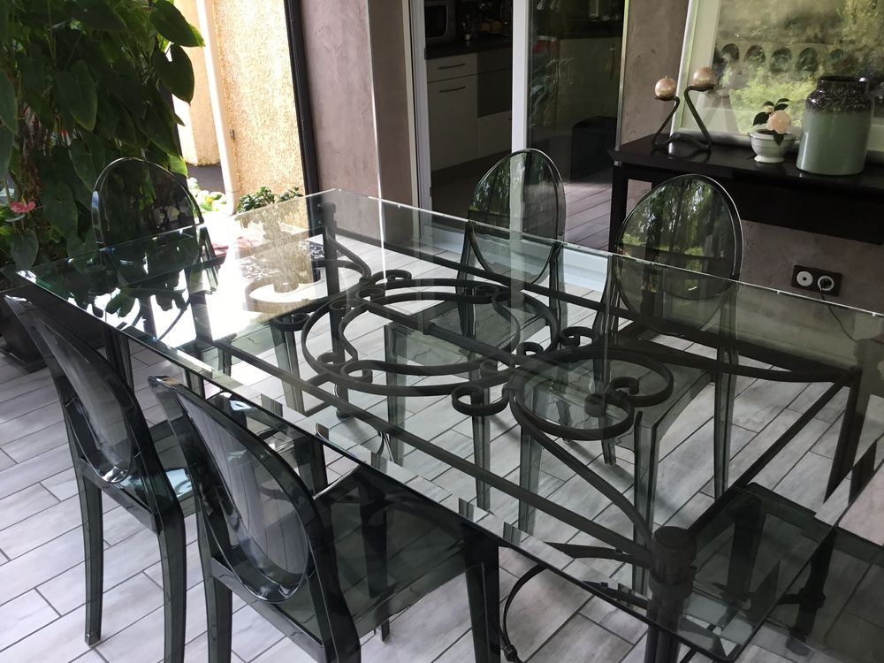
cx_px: 442
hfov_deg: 58.4
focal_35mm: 31
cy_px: 332
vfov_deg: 45.4
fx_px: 792
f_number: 2.4
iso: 40
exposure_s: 1/100
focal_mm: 3.3
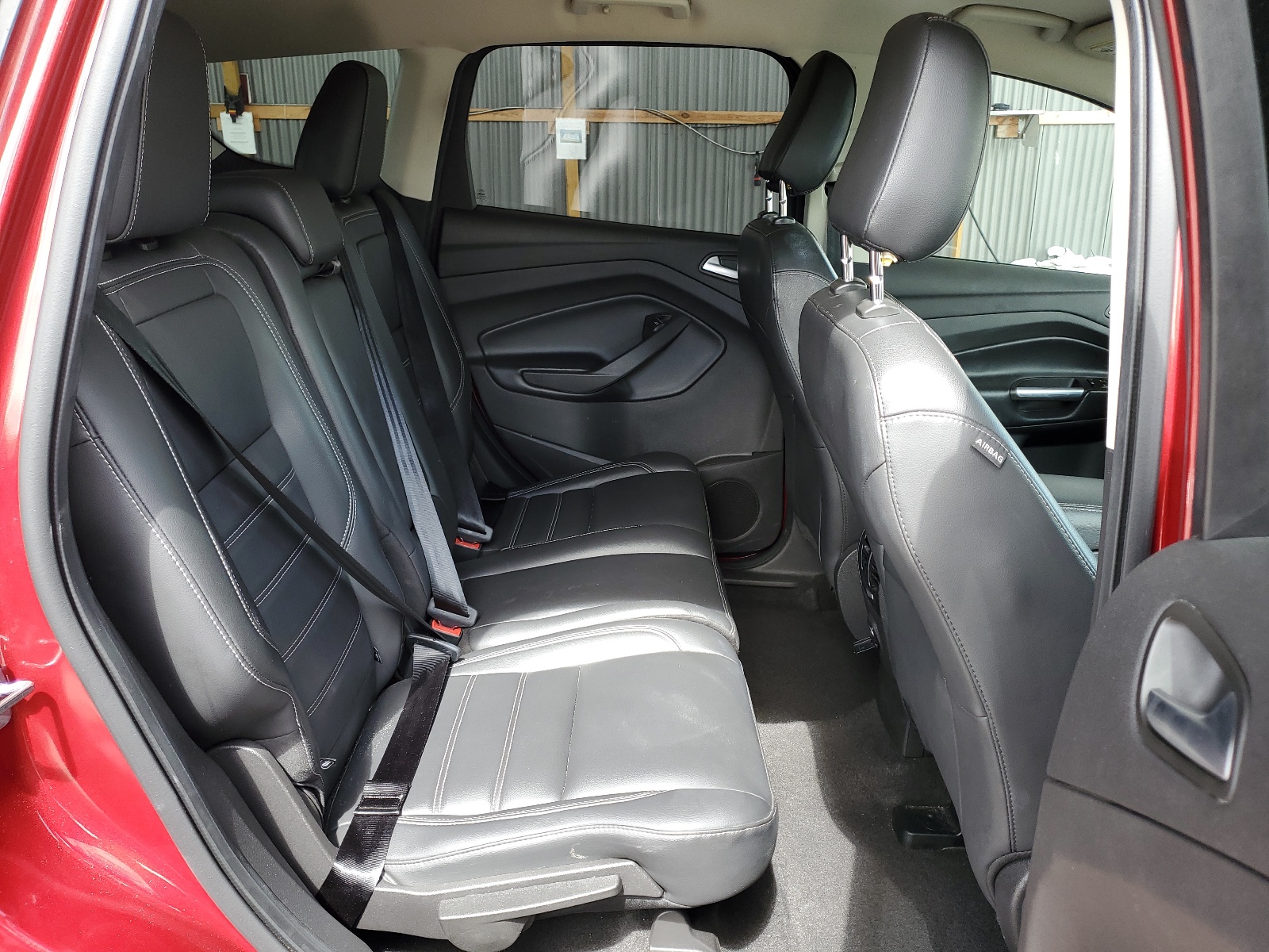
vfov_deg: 53.1
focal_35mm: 26
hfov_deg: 67.3
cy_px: 476
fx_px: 953
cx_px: 634
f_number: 1.5
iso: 50
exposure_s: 1/145
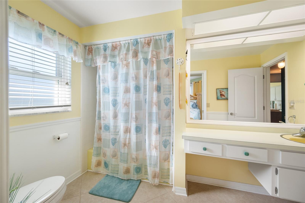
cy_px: 102
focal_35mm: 14
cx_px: 152
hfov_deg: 104.2
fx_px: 119
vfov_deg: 81.2
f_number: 6.3
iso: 250
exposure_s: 1/13
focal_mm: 14
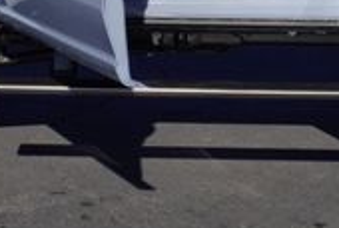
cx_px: 100
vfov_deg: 8.5
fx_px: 1490
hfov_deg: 12.9
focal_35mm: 158
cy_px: -114
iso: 100
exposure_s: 1/200
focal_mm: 28
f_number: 11
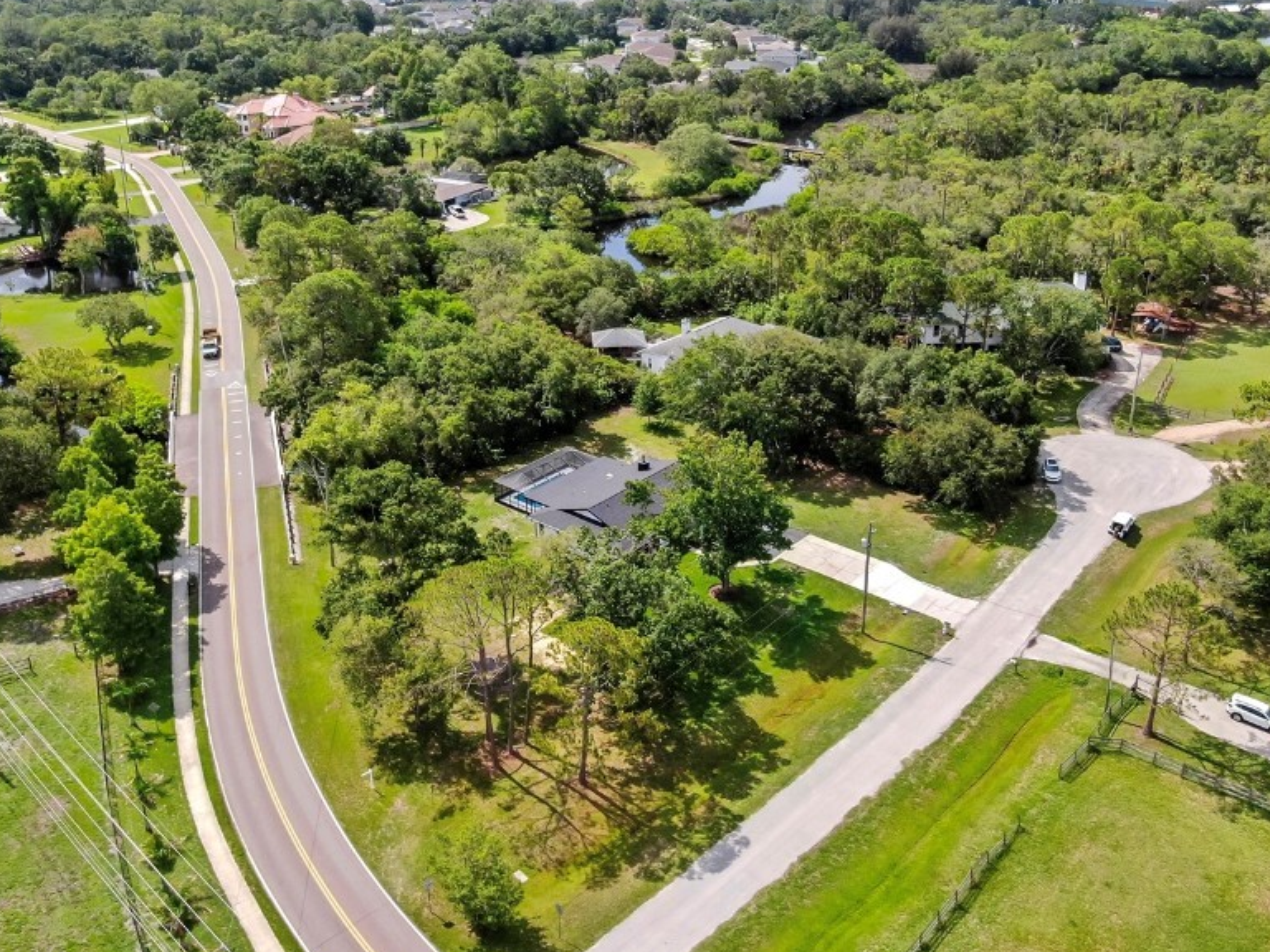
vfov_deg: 43.9
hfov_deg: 56.8
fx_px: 1174
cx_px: 652
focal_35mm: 32
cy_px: 365
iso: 100
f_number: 2.8
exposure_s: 1/1000
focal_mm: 4.39
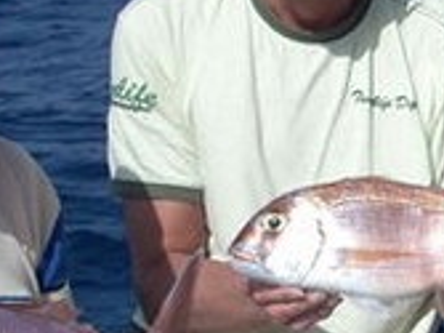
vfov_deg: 10.6
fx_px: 1794
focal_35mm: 140
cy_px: 258
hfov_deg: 13.8
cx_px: 513
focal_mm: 6.2
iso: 64
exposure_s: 1/439
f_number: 5.6
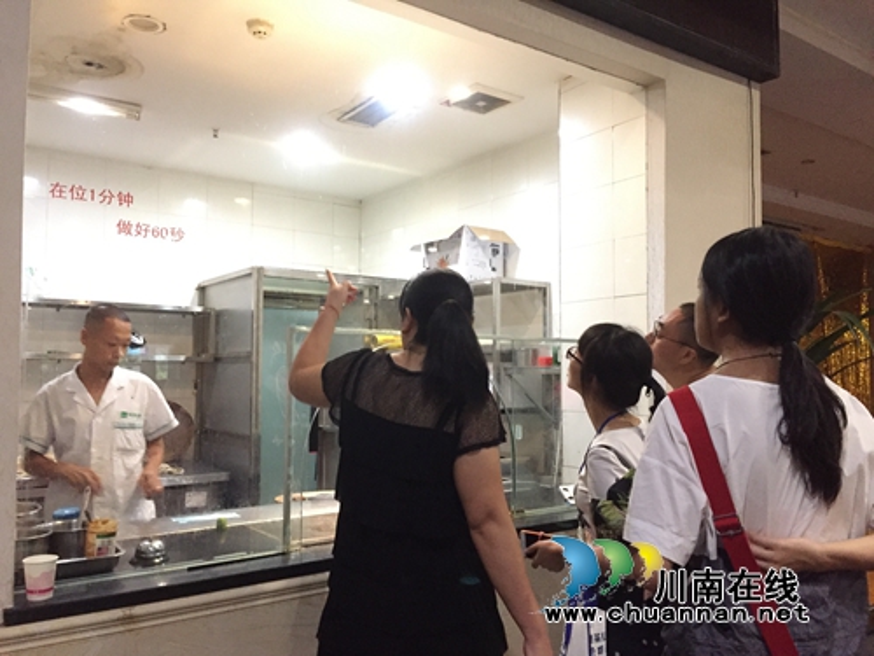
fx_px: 732
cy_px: 328
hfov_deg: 61.7
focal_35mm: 29
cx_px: 437
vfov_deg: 48.2
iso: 320
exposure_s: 1/17
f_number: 2.2
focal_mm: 4.15
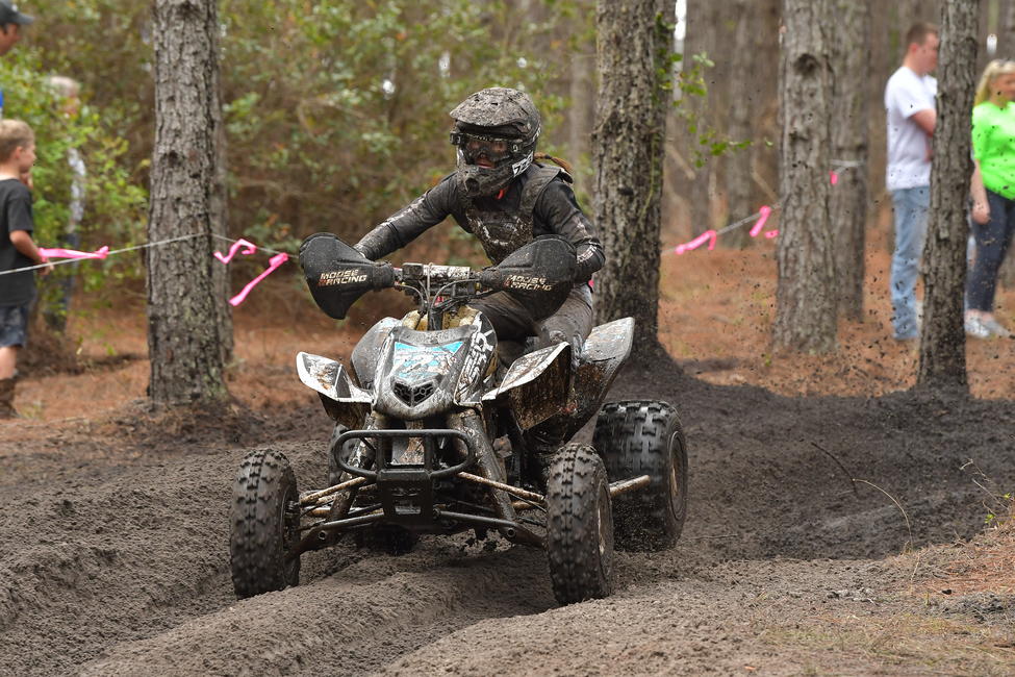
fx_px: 7189
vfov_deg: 5.4
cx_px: 508
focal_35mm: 255
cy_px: 338
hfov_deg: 8.1
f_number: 4.5
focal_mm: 170
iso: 720
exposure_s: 1/1000
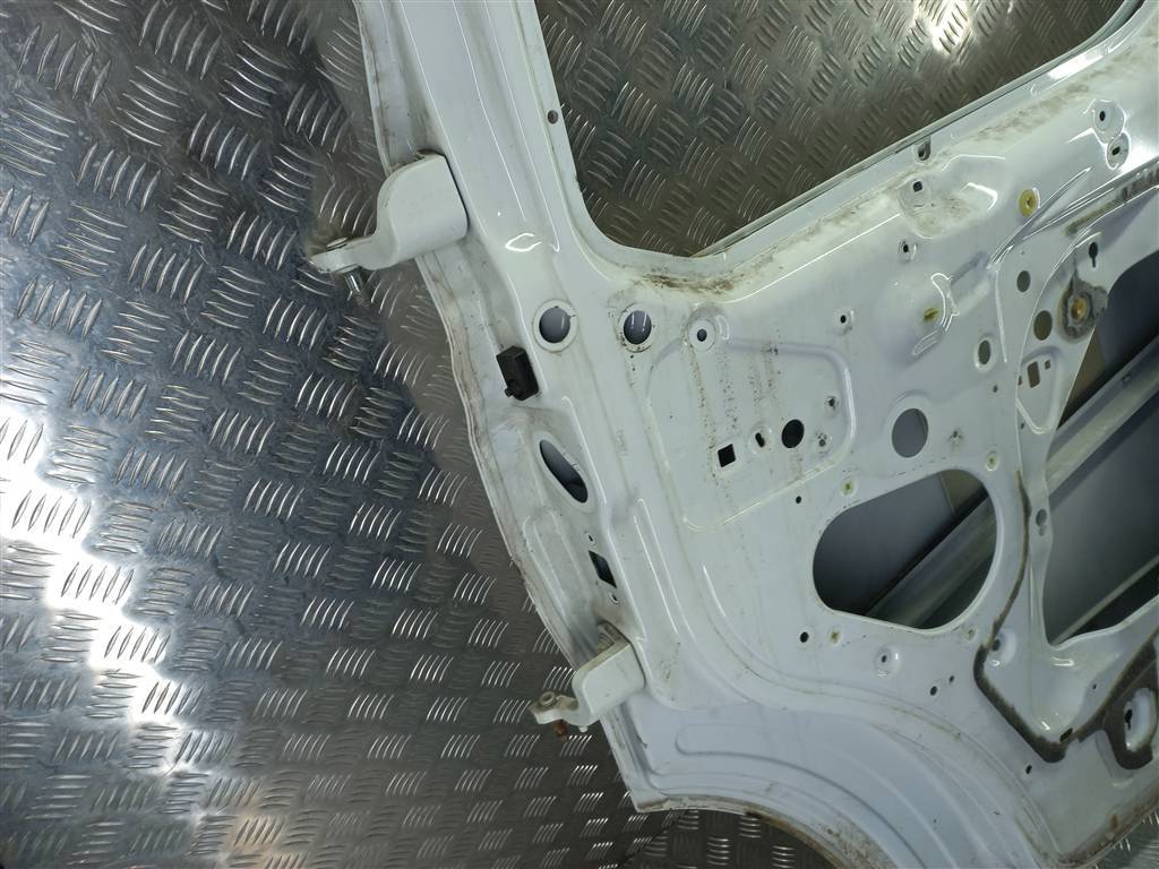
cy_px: 434
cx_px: 580
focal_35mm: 25
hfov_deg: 69.4
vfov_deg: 54.9
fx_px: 837
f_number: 1.8
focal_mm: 4.6
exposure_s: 1/50
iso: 25
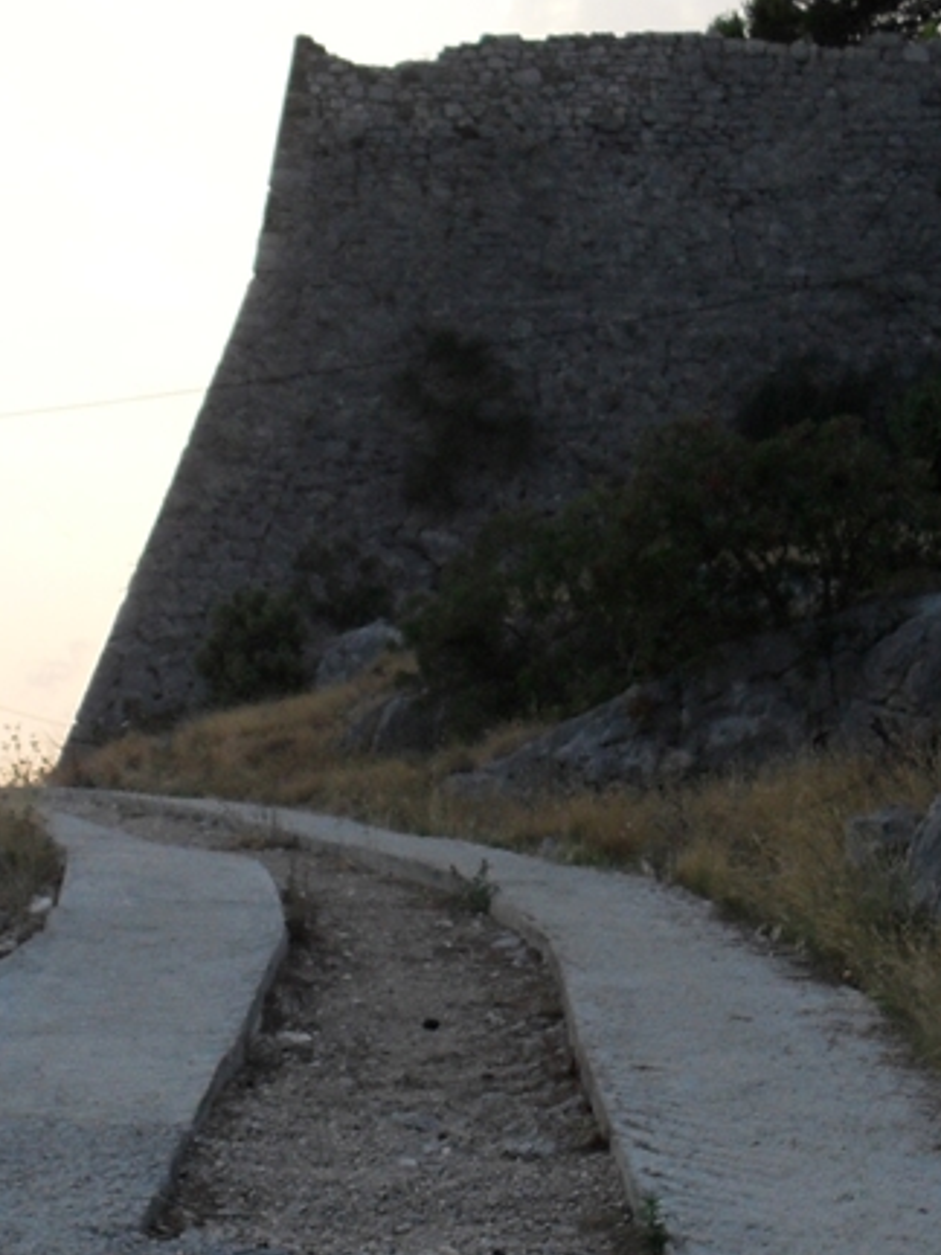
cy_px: 718
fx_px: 2936
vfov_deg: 24.1
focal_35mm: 81
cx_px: 227
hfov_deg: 18.1
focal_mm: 6.3
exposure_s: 1/250
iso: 100
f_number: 3.2
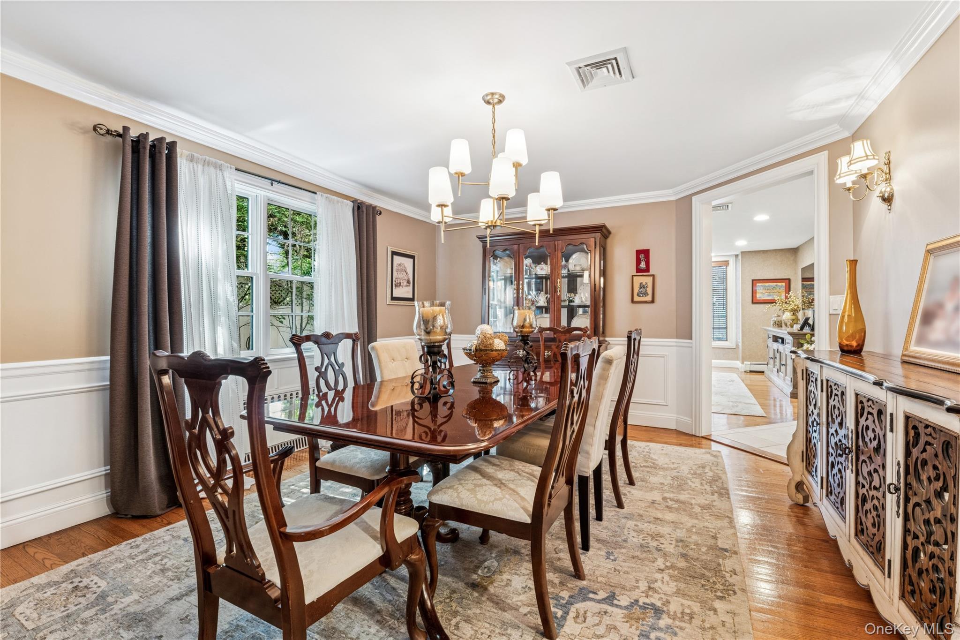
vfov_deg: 77.3
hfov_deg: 100.4
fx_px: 400
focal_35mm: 15
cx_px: 480
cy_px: 320
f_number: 14
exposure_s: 1/2
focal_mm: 15
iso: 640
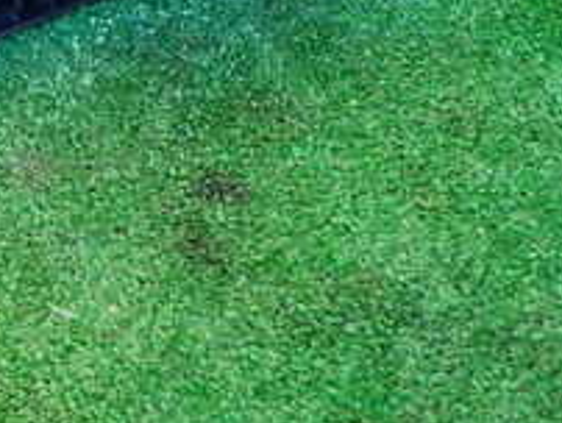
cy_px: 128
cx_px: -250
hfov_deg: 19.5
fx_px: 1447
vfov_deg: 16.6
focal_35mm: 89
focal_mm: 5.4
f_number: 2.3
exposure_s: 1/30
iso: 500
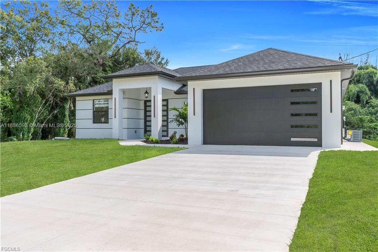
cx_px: 189
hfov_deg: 61.9
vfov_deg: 43.6
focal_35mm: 30
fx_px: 315
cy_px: 126
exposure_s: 1/250
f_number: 8
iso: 100
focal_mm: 20
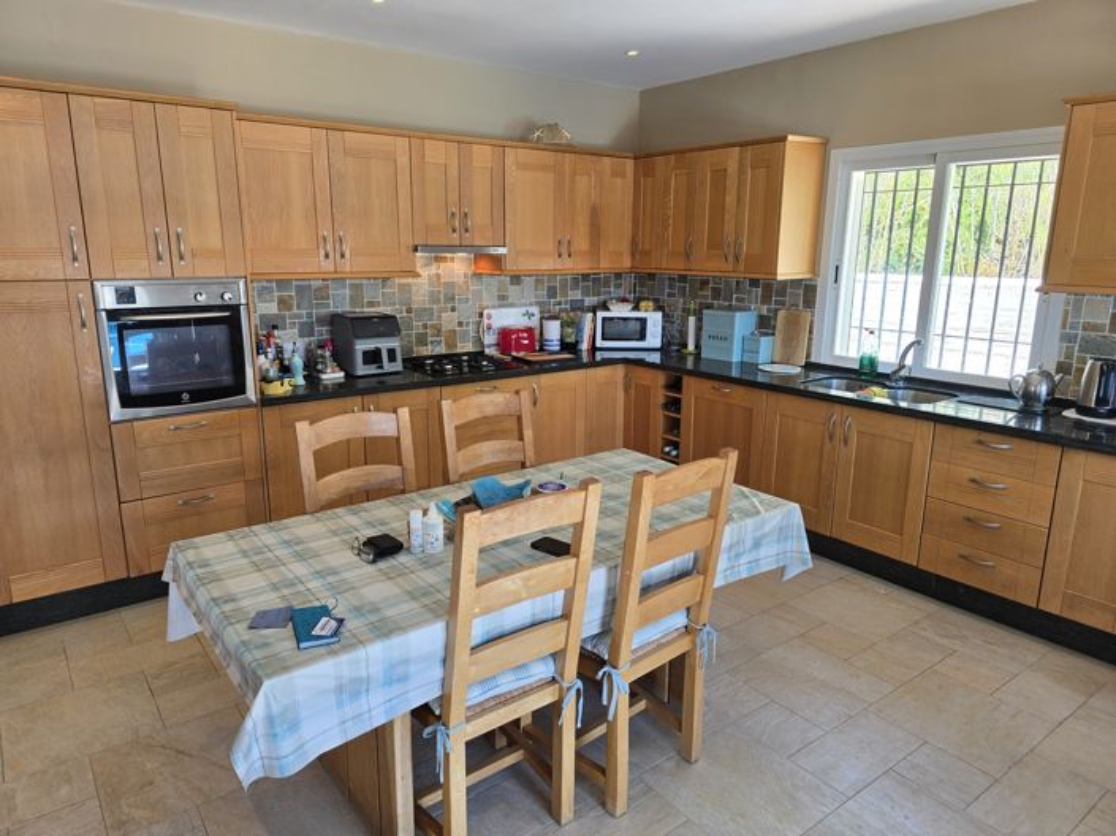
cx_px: 558
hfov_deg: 74.0
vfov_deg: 58.8
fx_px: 741
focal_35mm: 23
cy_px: 418
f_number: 1.7
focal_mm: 6.3
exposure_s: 1/100
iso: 40
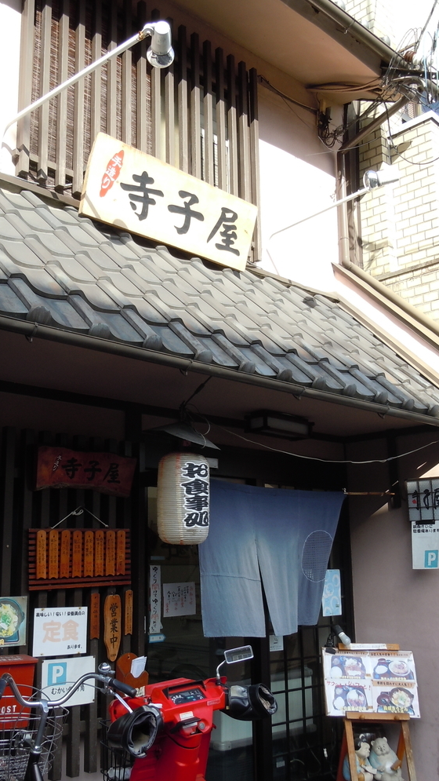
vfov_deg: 54.0
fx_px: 765
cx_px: 172
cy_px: 400
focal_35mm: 37
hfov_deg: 31.9
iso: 100
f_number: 4
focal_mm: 5.9
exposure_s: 1/200
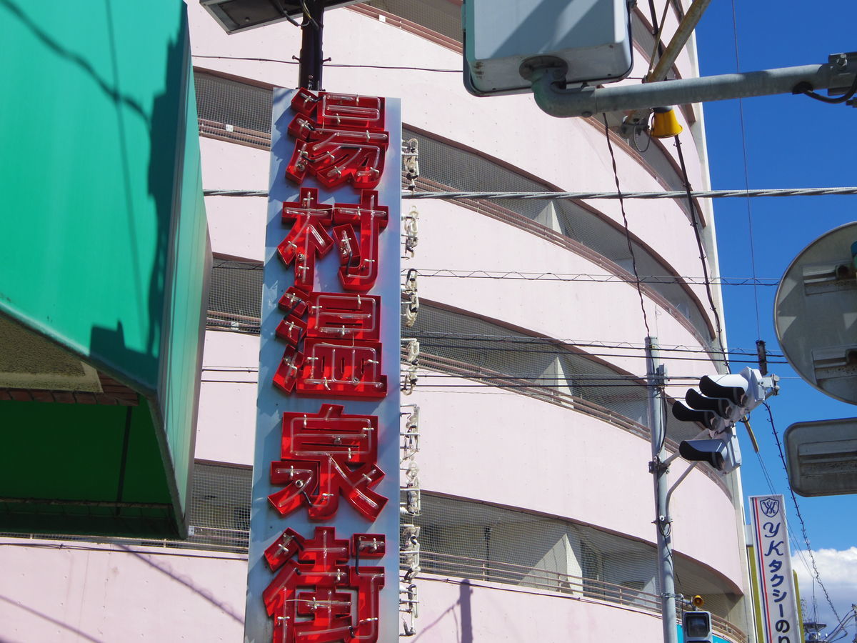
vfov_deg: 30.9
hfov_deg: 40.4
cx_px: 428
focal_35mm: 47
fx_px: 1164
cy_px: 322
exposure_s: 1/1250
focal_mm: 8.5
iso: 125
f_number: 4
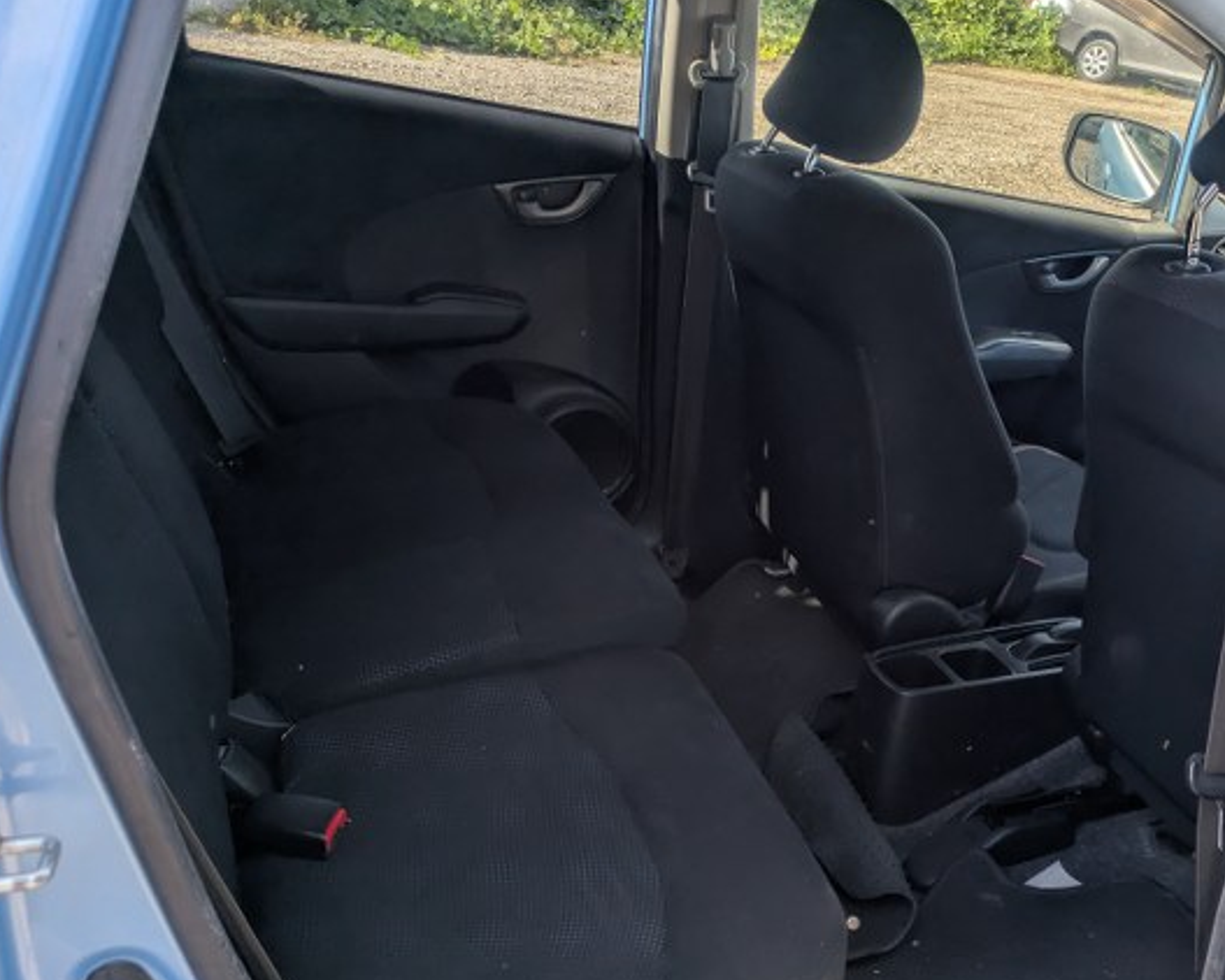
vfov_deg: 40.1
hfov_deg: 48.9
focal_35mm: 37
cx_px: 708
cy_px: 539
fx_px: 1342
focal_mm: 5.43
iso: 47
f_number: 1.89
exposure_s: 1/817
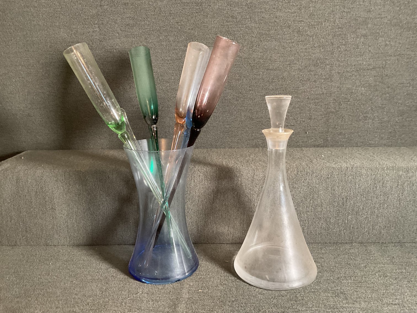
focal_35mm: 29
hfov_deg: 61.7
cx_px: 208
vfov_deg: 48.2
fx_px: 349
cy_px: 156
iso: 250
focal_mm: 3
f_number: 1.8
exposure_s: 1/60
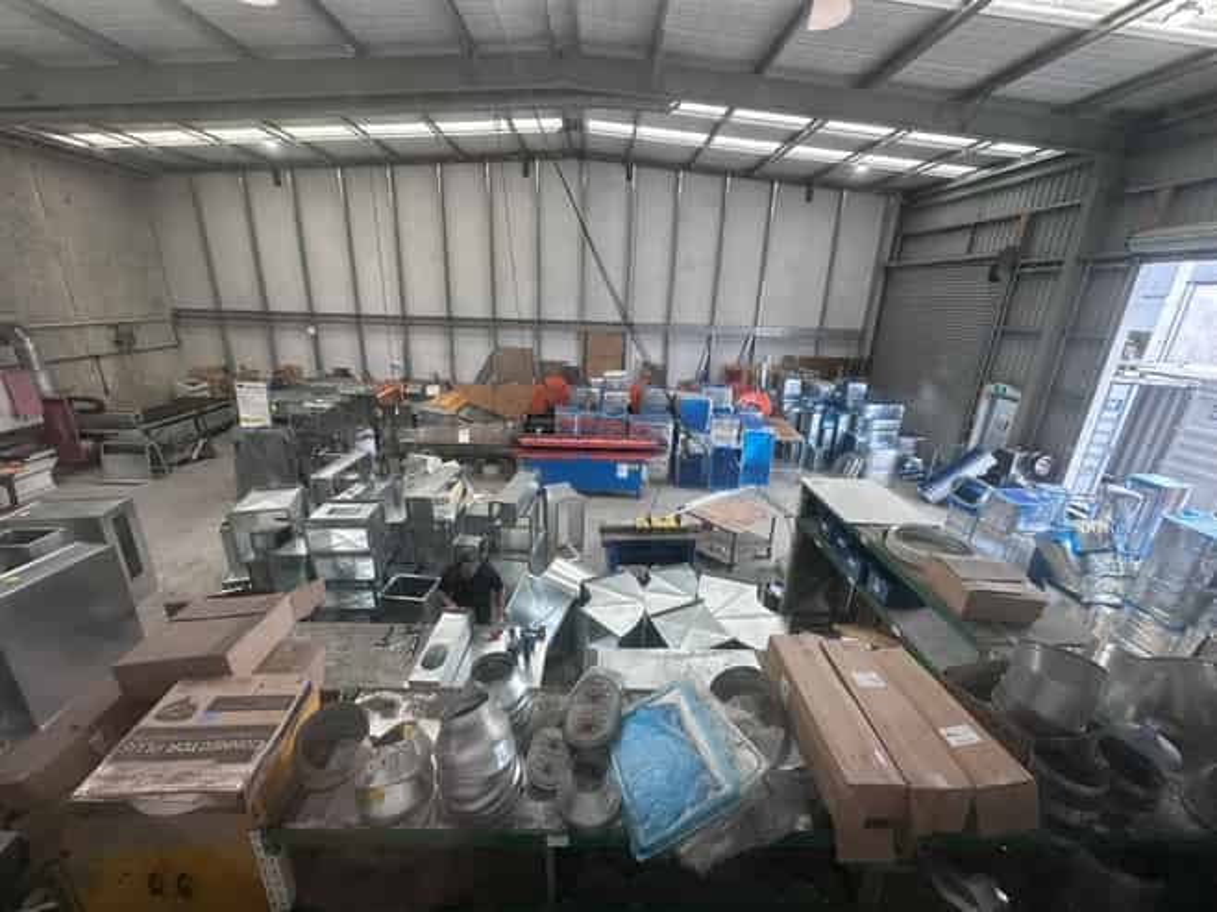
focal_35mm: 14
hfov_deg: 102.1
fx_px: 492
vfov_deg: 85.6
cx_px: 608
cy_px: 456
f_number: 2.2
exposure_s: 1/99
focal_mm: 2.22
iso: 64
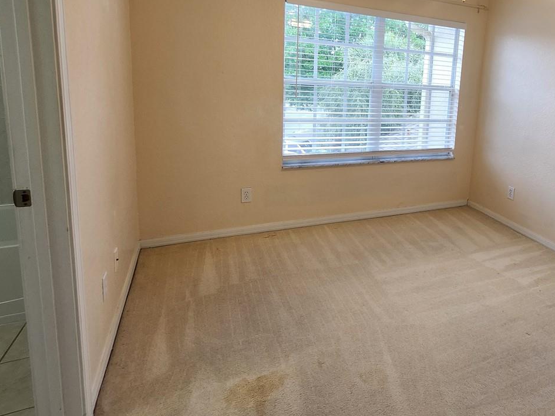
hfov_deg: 72.3
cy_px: 131
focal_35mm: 22
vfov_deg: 59.3
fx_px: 353
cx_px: 401
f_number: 2.2
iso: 50
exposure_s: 1/60
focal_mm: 1.74
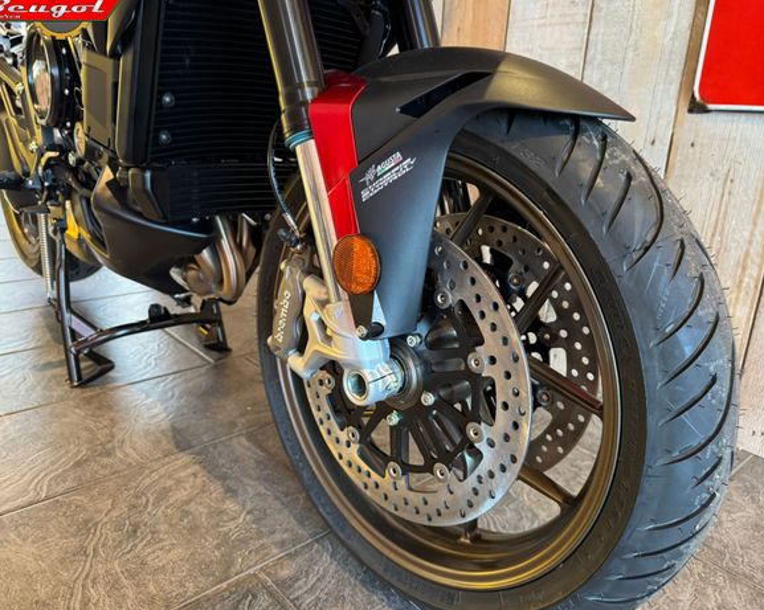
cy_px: 295
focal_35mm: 26
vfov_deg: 54.9
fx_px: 588
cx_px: 381
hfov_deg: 66.1
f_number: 1.78
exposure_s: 1/50
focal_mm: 6.76
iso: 500
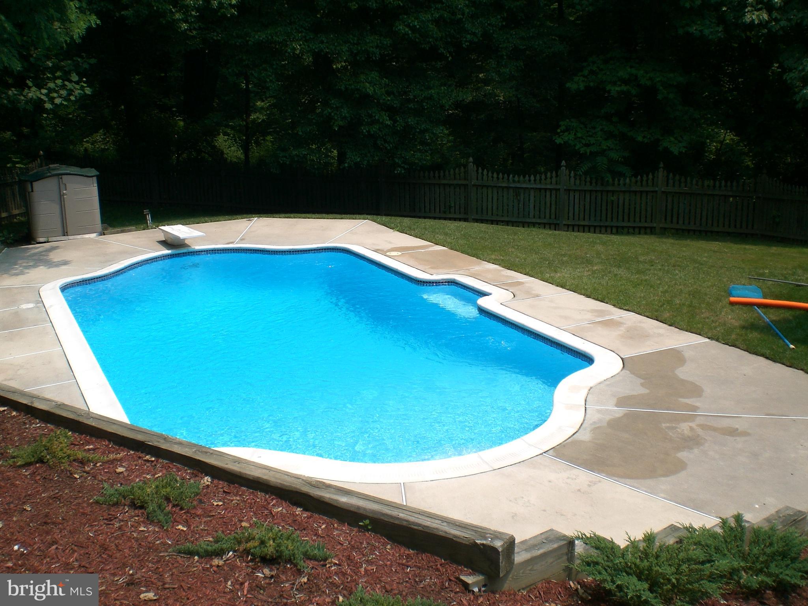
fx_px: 887
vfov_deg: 37.7
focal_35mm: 38
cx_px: 404
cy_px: 303
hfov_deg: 49.0
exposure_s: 1/500
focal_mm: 6.3
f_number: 4.4
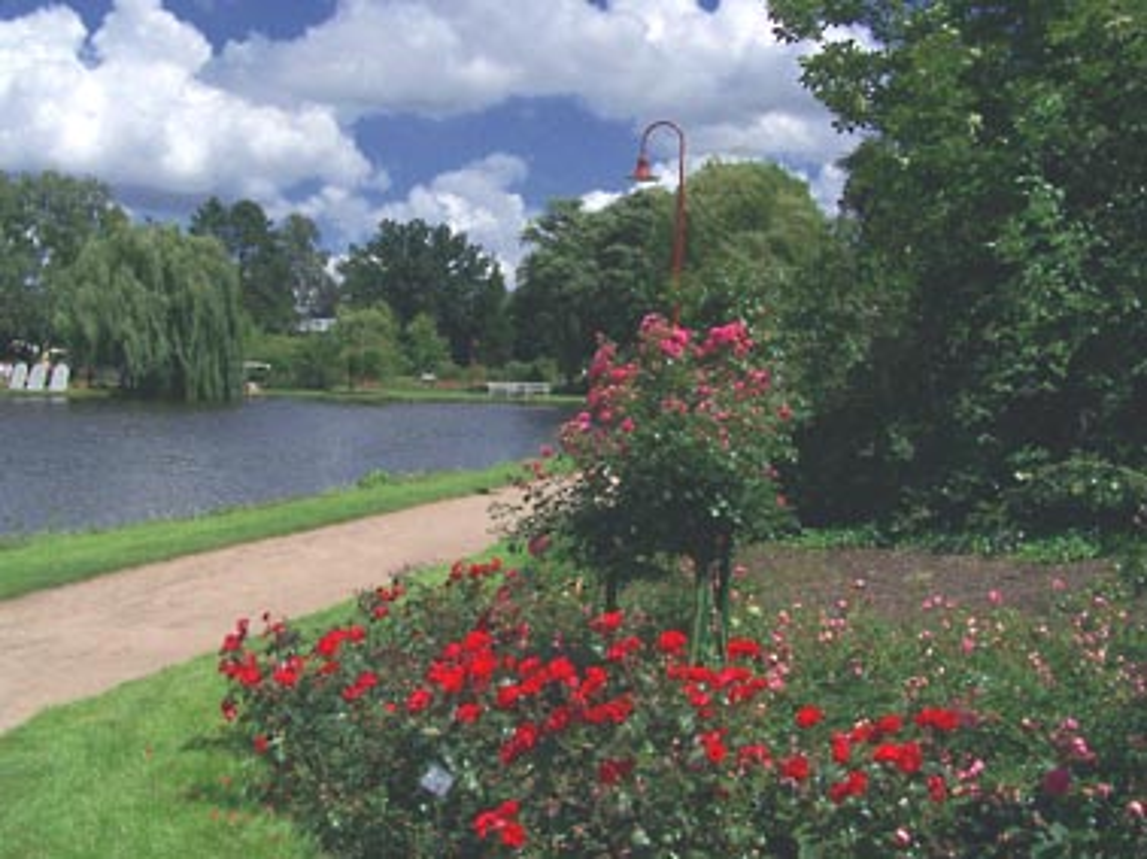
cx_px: 574
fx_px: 1258
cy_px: 430
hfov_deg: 49.0
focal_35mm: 38
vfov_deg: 37.7
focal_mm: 6.3
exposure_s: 1/640
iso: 64
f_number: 5.6
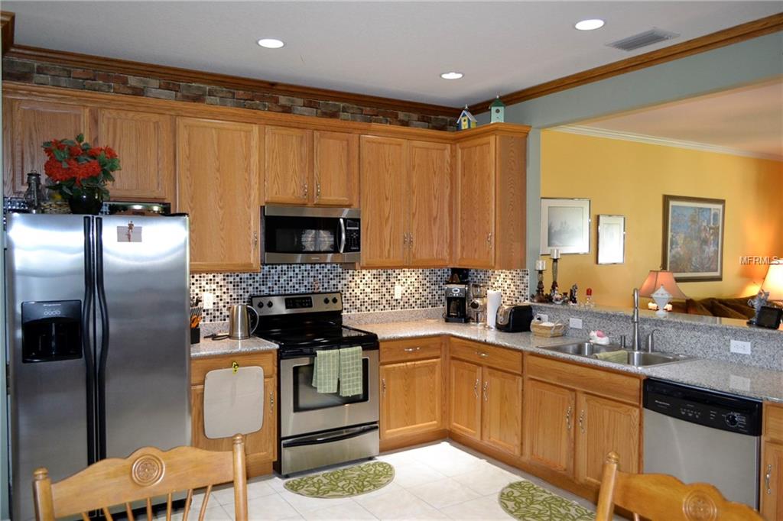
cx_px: 392
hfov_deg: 67.4
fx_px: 587
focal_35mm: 27
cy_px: 260
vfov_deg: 47.9
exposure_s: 1/60
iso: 1100
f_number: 3.5
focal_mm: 18
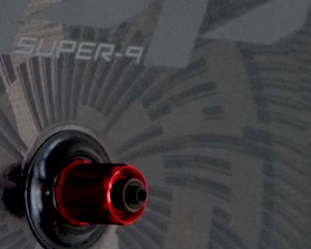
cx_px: -60
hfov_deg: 10.3
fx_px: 1694
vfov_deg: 8.4
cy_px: 191
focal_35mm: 184
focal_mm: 34
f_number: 4
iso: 1250
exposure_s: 1/160
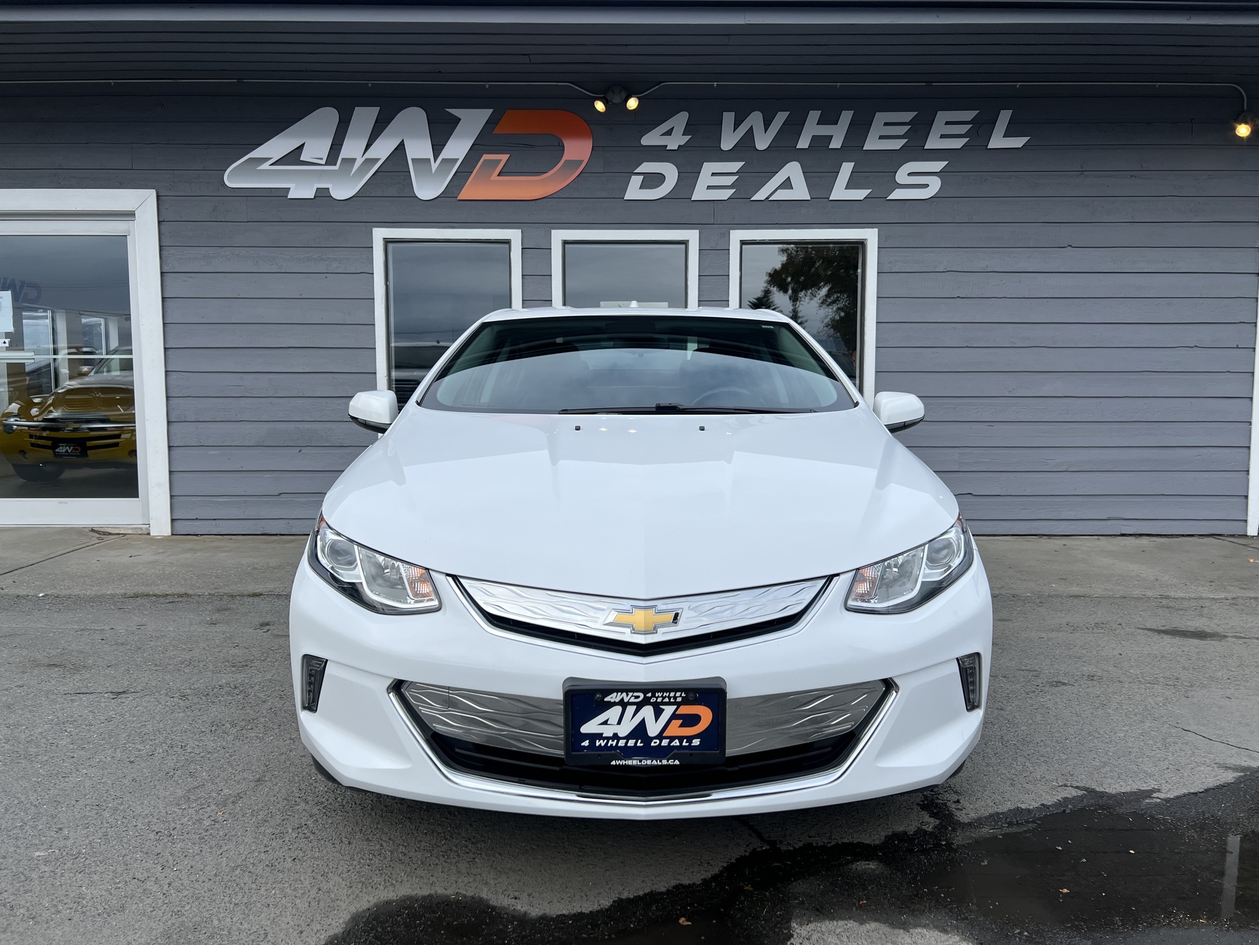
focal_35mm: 26
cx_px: 630
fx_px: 946
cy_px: 472
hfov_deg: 67.3
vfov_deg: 53.1
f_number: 1.5
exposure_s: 1/2083
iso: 50
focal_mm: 5.7
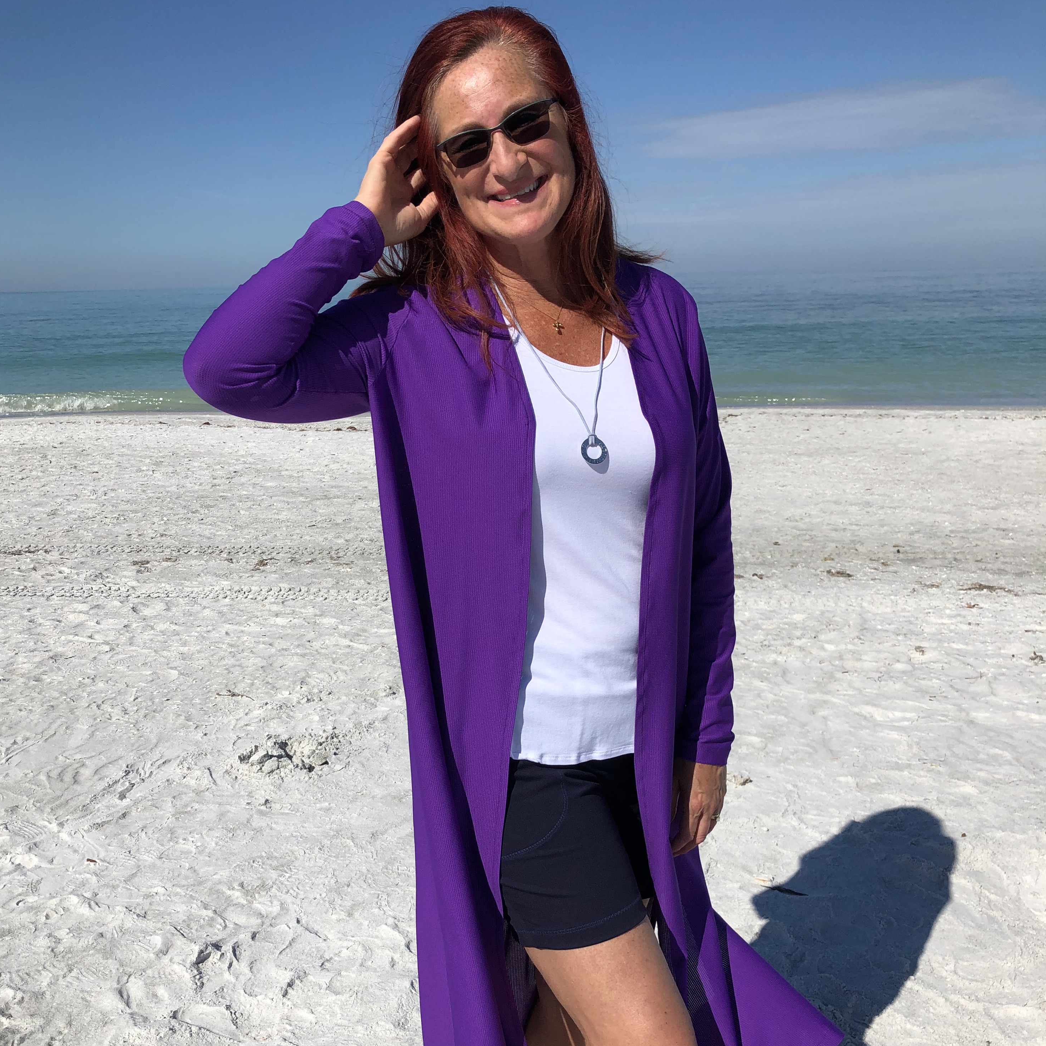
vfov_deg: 47.7
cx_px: 509
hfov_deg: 48.4
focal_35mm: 34
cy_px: 694
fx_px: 1162
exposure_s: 1/4000
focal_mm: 3.99
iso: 20
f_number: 1.8
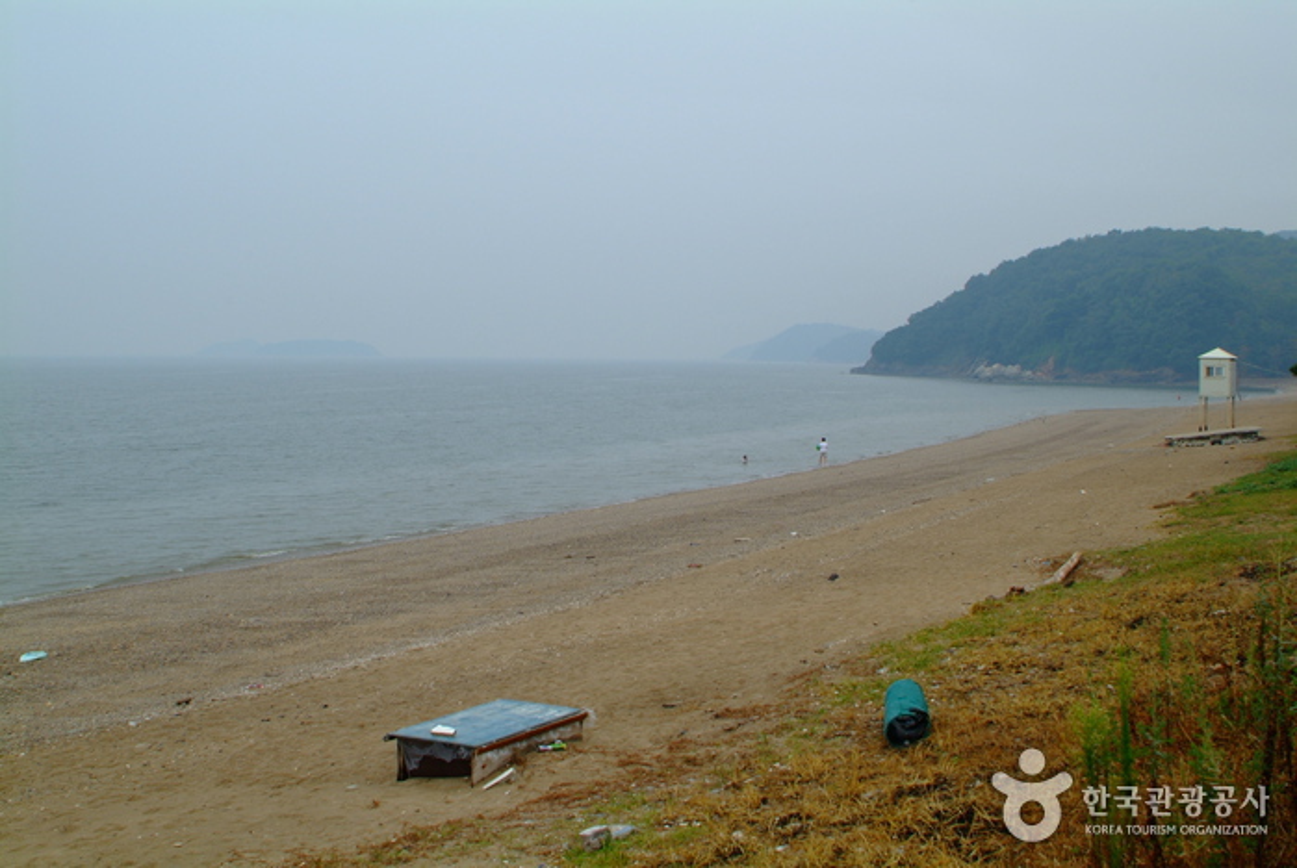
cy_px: 434
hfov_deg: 46.3
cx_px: 648
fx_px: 1515
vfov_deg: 32.0
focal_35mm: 42
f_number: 6.7
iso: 200
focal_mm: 28
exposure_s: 1/180
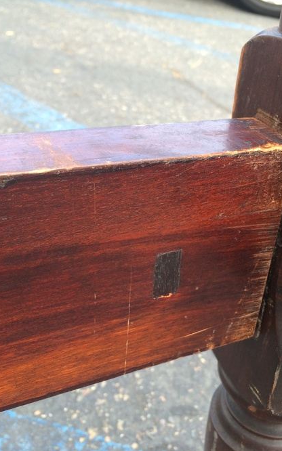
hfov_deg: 29.7
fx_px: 529
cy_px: 227
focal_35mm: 43
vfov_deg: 46.2
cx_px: 182
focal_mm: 4.12
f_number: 2.2
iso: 40
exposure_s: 1/120
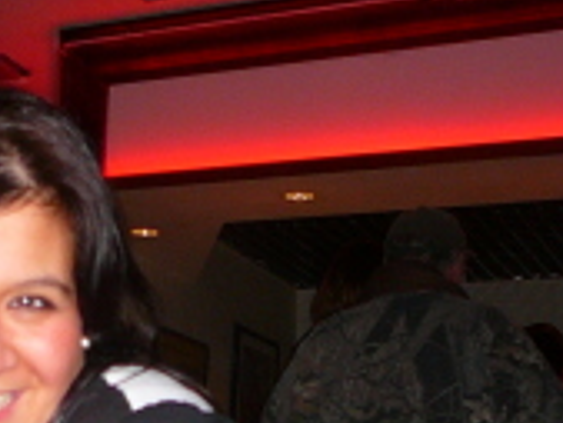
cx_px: -20
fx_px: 1514
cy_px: 378
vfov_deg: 15.7
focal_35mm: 93
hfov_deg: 20.3
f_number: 2.8
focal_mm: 5.2
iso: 125
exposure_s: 1/30
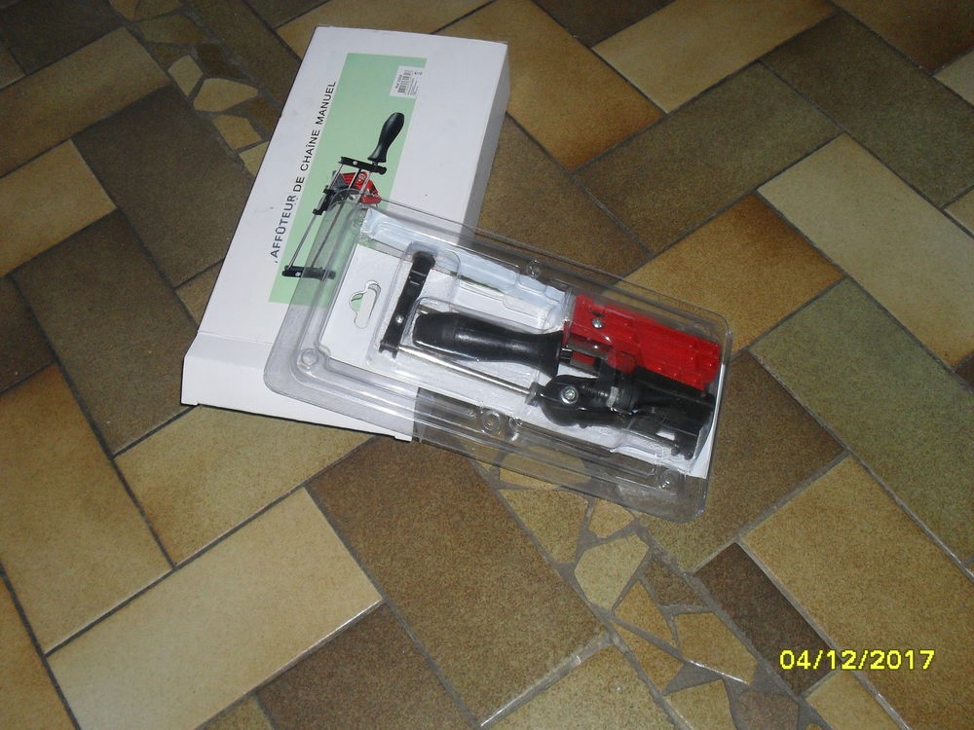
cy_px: 365
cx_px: 487
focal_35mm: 35
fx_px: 985
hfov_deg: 52.6
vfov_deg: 40.7
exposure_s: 1/45
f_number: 3.2
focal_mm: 6.3
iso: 200
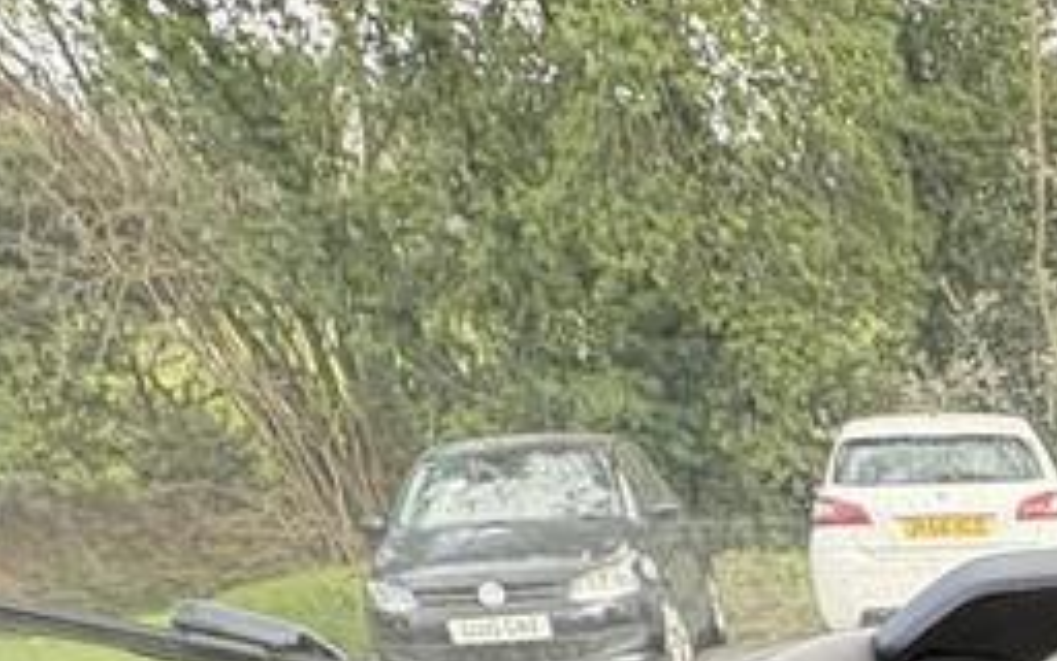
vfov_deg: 17.4
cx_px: 1404
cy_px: 1339
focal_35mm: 52
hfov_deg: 30.1
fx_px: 1498
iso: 100
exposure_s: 1/99
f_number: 2.2
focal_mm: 2.22
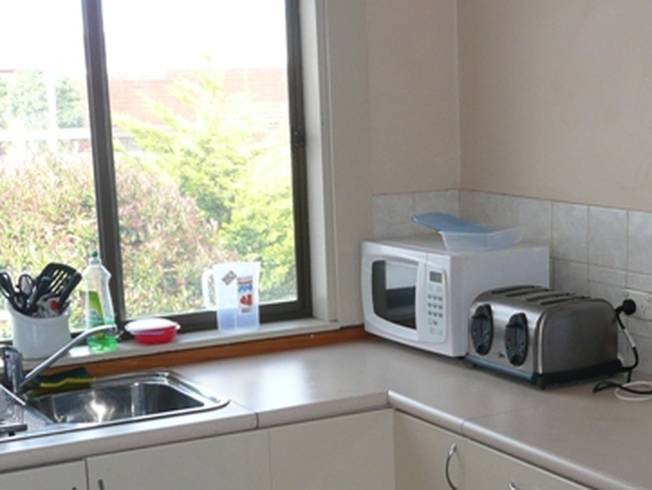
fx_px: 1168
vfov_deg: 23.5
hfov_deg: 30.3
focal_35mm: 62
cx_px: 533
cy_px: 342
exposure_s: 1/40
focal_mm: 4.6
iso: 100
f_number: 3.3
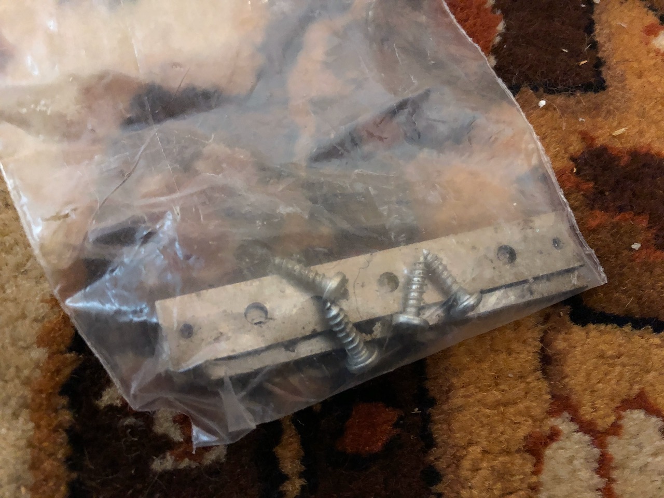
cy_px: 249
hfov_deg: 63.4
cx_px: 332
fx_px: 537
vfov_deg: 49.7
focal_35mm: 28
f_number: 1.8
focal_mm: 4
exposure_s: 1/4
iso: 125
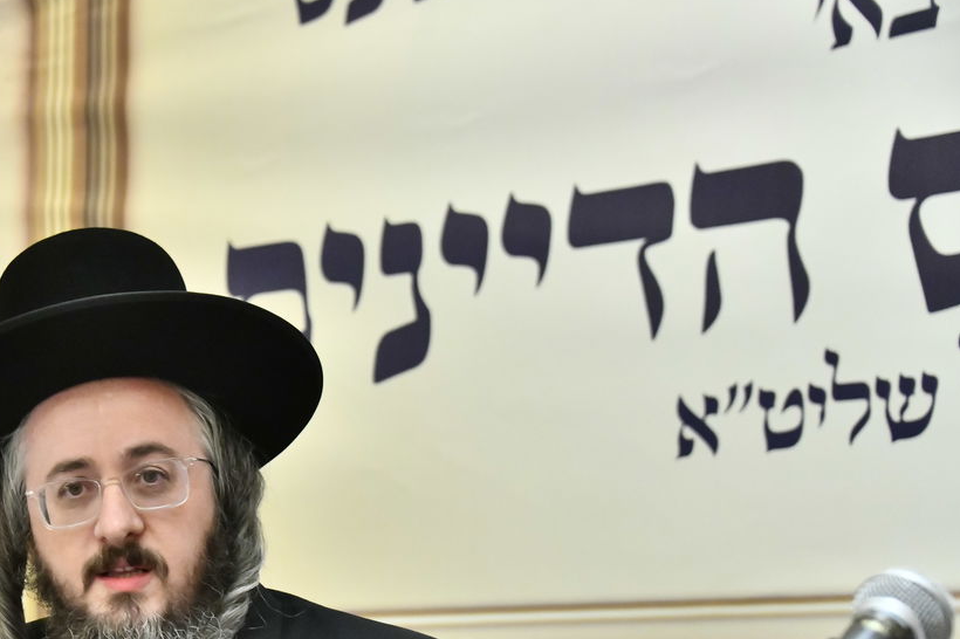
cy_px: 511
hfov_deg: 16.5
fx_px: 3279
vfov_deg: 11.1
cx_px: 145
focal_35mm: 123
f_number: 5
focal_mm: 72
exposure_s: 1/80
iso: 5000
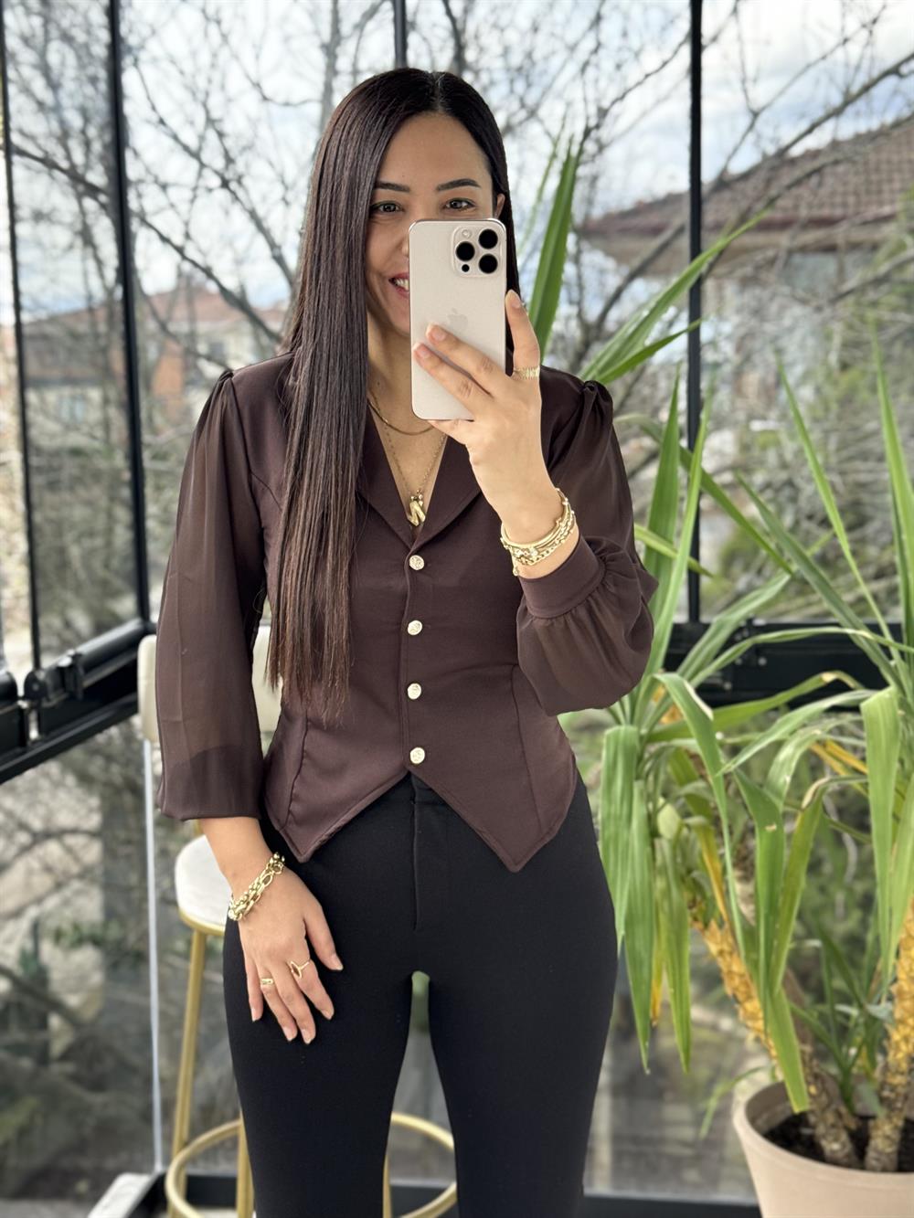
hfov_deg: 30.3
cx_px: 457
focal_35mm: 48
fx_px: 1690
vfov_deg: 39.7
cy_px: 609
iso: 64
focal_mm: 6.76
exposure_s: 1/300
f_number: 1.78
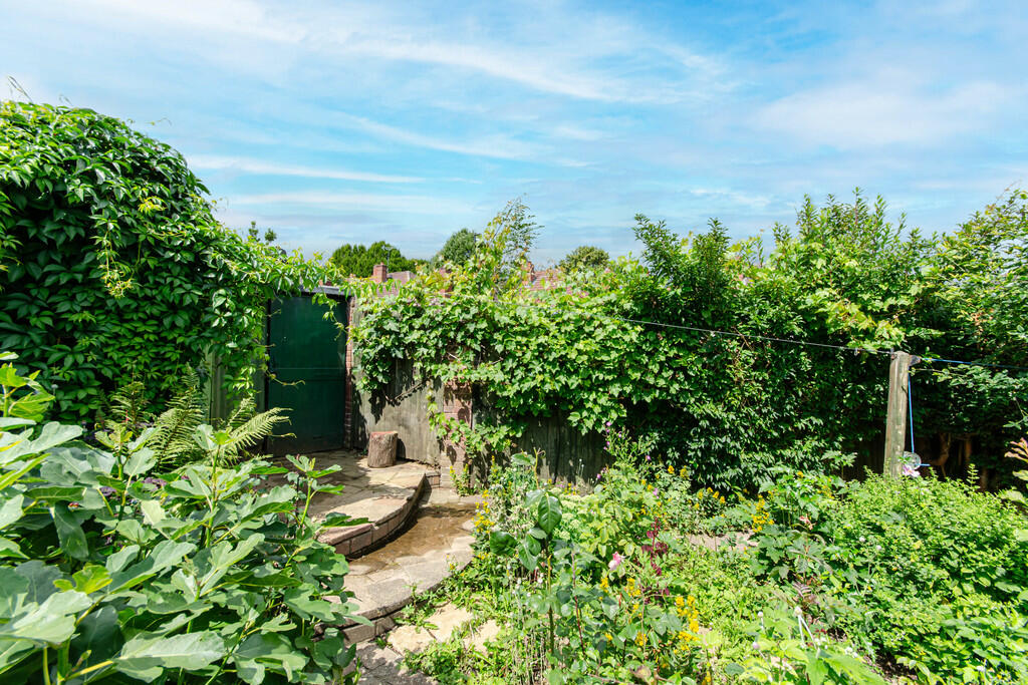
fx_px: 428
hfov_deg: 100.4
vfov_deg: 77.3
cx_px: 514
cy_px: 342
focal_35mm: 15
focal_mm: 10
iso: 250
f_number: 10
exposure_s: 1/250
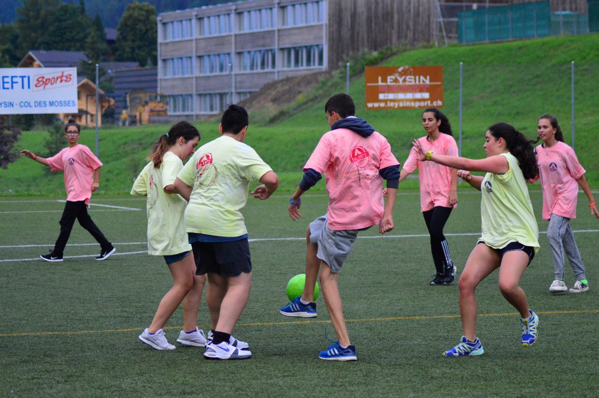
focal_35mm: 138
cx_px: 300
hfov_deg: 14.9
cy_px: 199
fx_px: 2294
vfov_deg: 9.9
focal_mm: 92
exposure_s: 1/1000
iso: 2500
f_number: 4
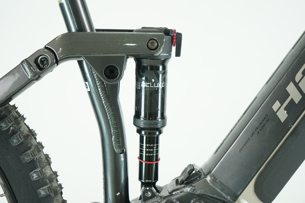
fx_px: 593
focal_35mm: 70
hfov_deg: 28.8
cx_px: 152
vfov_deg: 19.5
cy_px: 102
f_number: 5.6
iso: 2500
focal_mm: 70
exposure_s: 1/200
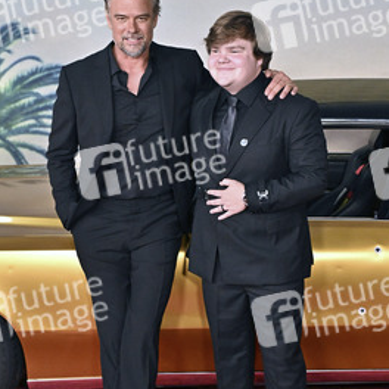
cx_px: 194
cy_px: 239
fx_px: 852
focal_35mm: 67
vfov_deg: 25.7
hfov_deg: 25.7
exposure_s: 1/320
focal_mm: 35
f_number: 3.5
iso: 3200
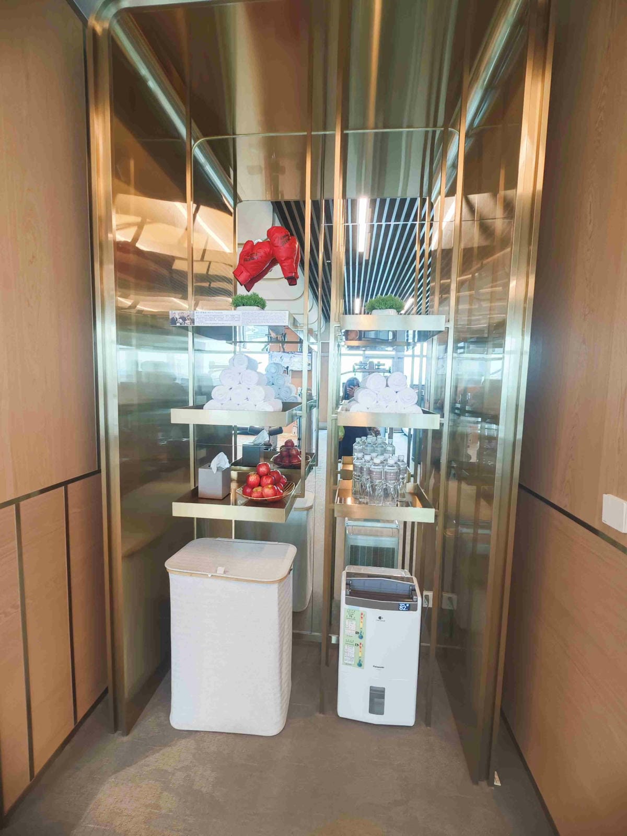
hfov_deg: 85.7
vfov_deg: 102.1
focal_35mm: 14
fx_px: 338
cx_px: 314
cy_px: 418
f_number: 1.8
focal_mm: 2.03
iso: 200
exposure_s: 1/30
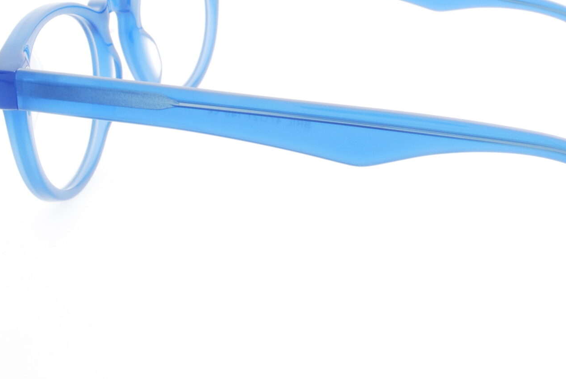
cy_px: 58
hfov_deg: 29.7
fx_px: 1055
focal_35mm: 67
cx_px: 401
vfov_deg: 20.1
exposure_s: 1/15
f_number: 20
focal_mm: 22
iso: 100
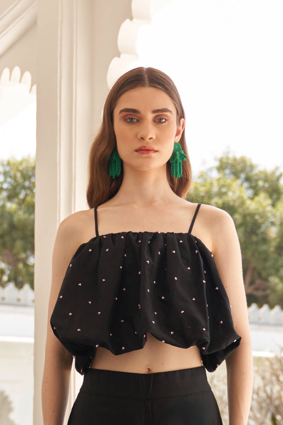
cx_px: 142
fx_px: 531
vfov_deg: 43.6
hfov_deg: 29.9
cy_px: 212
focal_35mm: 45
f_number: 2.8
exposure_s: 1/640
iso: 80
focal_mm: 30
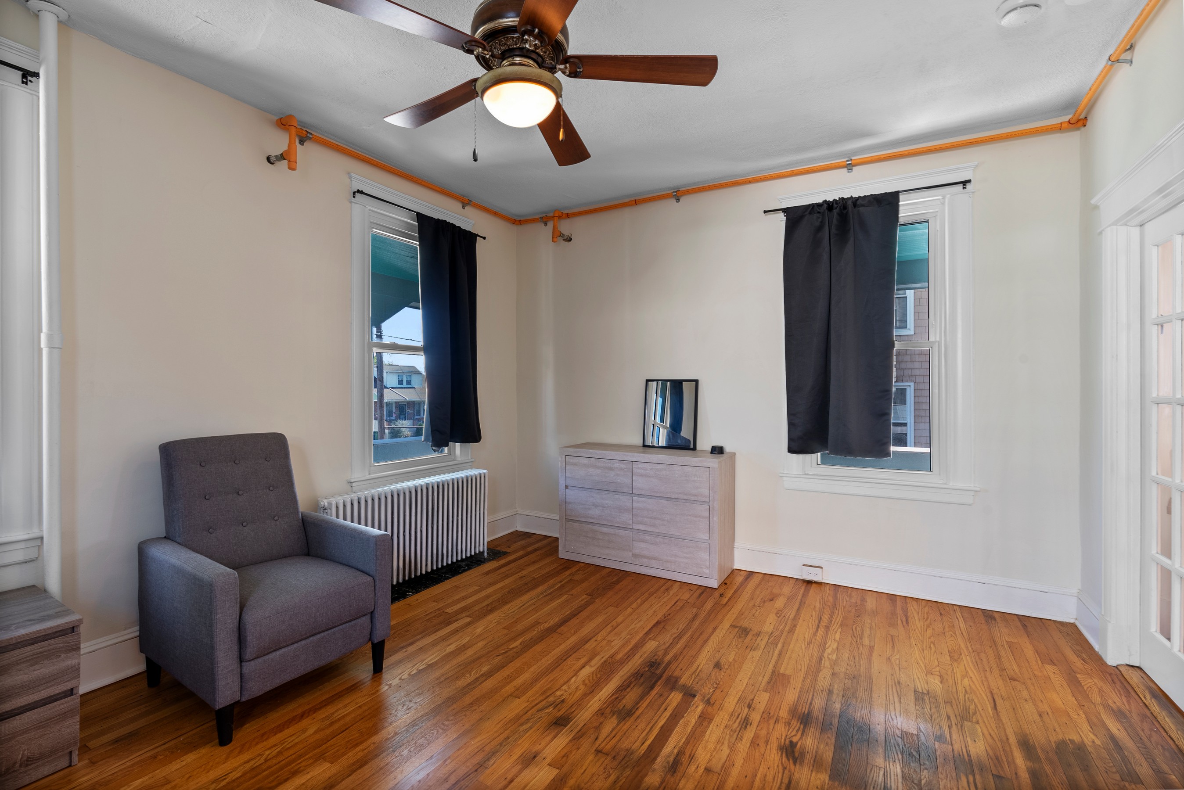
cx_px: 592
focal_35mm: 16
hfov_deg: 96.7
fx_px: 526
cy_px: 395
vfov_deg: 73.8
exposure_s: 2
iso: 100
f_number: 8
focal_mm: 16
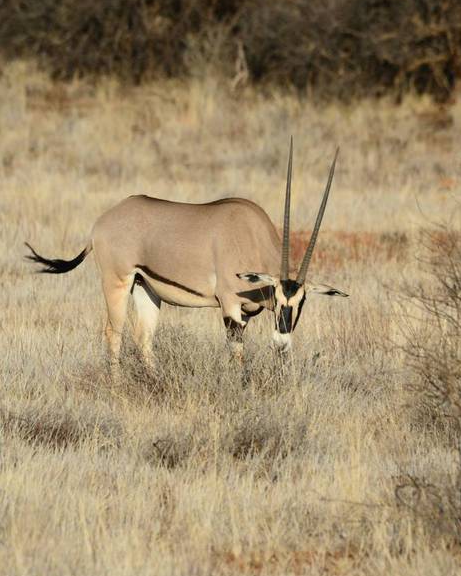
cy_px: 293
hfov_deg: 2.3
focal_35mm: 683
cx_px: 230
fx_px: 11645
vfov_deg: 2.8
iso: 160
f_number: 8
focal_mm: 400
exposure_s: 1/500
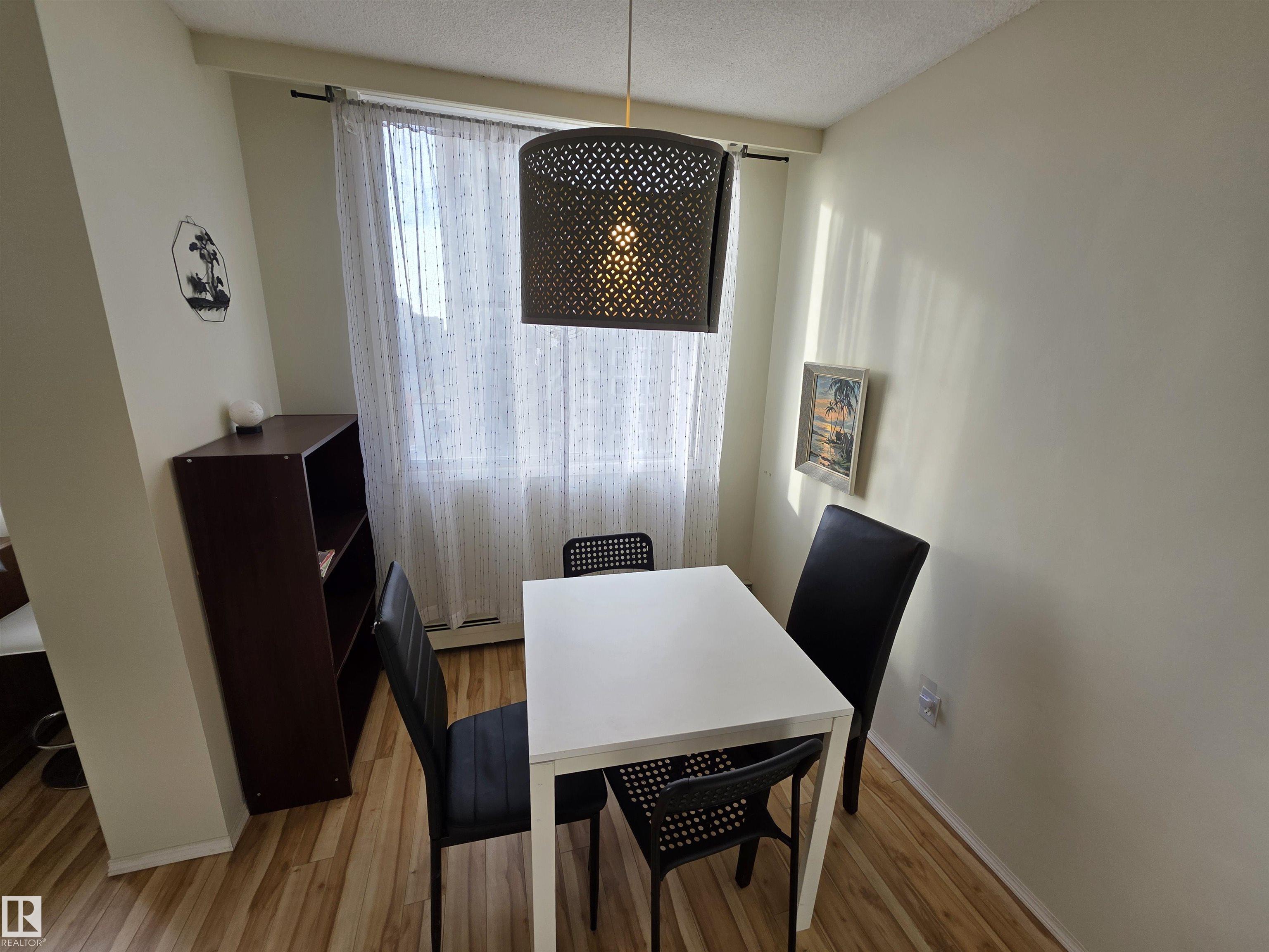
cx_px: 634
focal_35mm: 13
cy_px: 476
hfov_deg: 106.2
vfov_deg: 89.9
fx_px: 477
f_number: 1.9
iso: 40
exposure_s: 1/120
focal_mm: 2.2
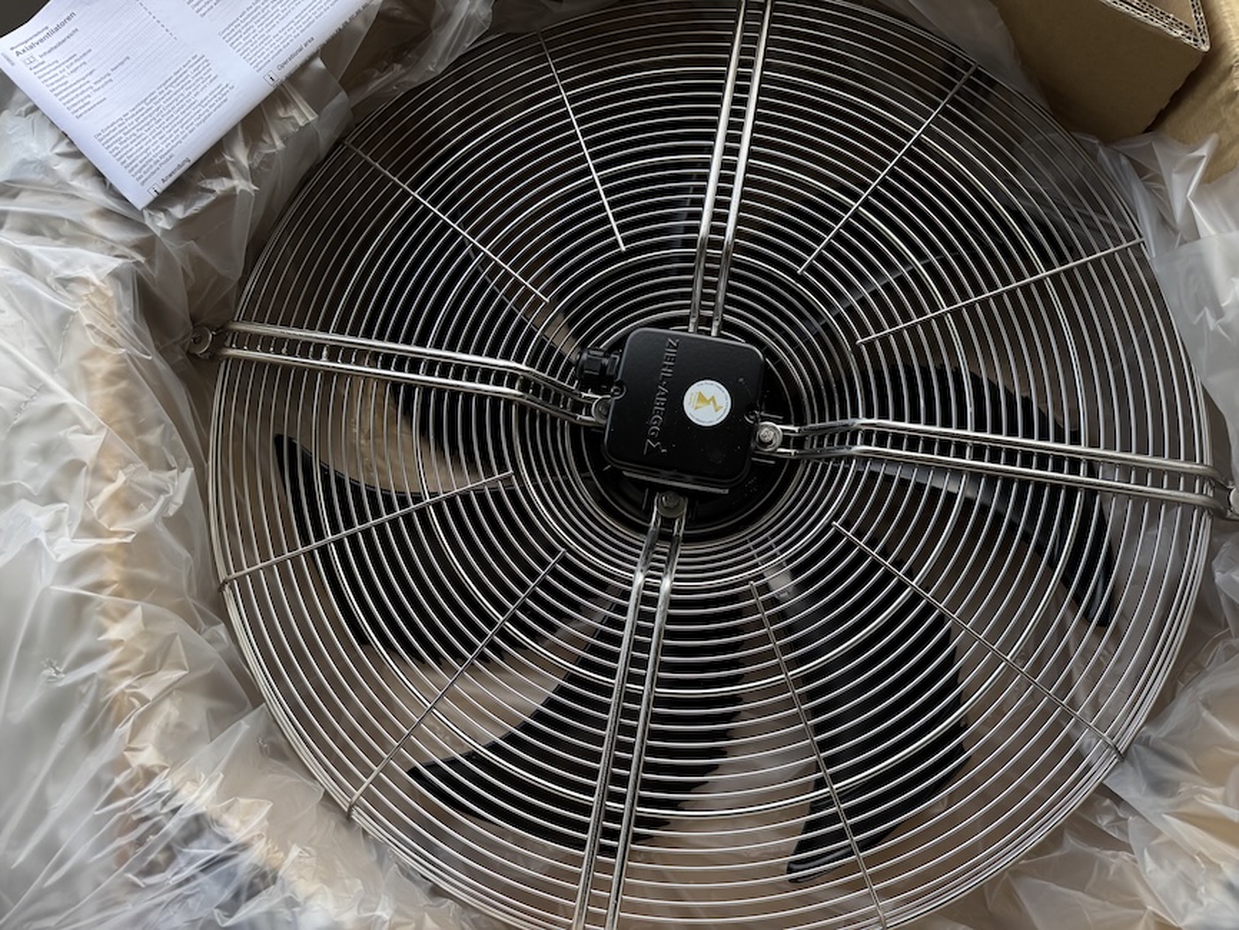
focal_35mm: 24
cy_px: 465
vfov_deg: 56.8
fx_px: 859
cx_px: 620
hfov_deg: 71.6
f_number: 1.78
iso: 125
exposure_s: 1/121
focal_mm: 6.76
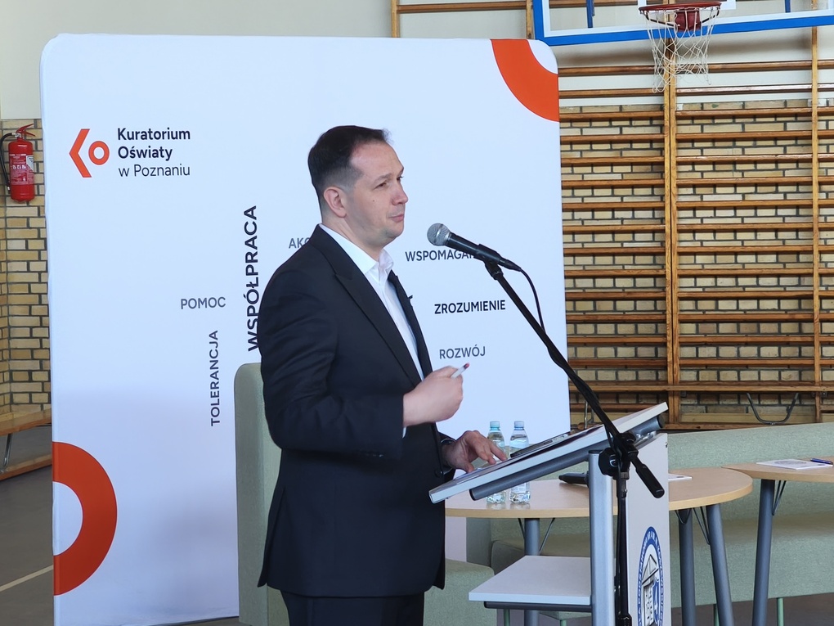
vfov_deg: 12.3
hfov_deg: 16.4
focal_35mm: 120
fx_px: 2891
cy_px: 313
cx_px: 417
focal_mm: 8.8
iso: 1250
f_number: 2
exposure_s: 1/80
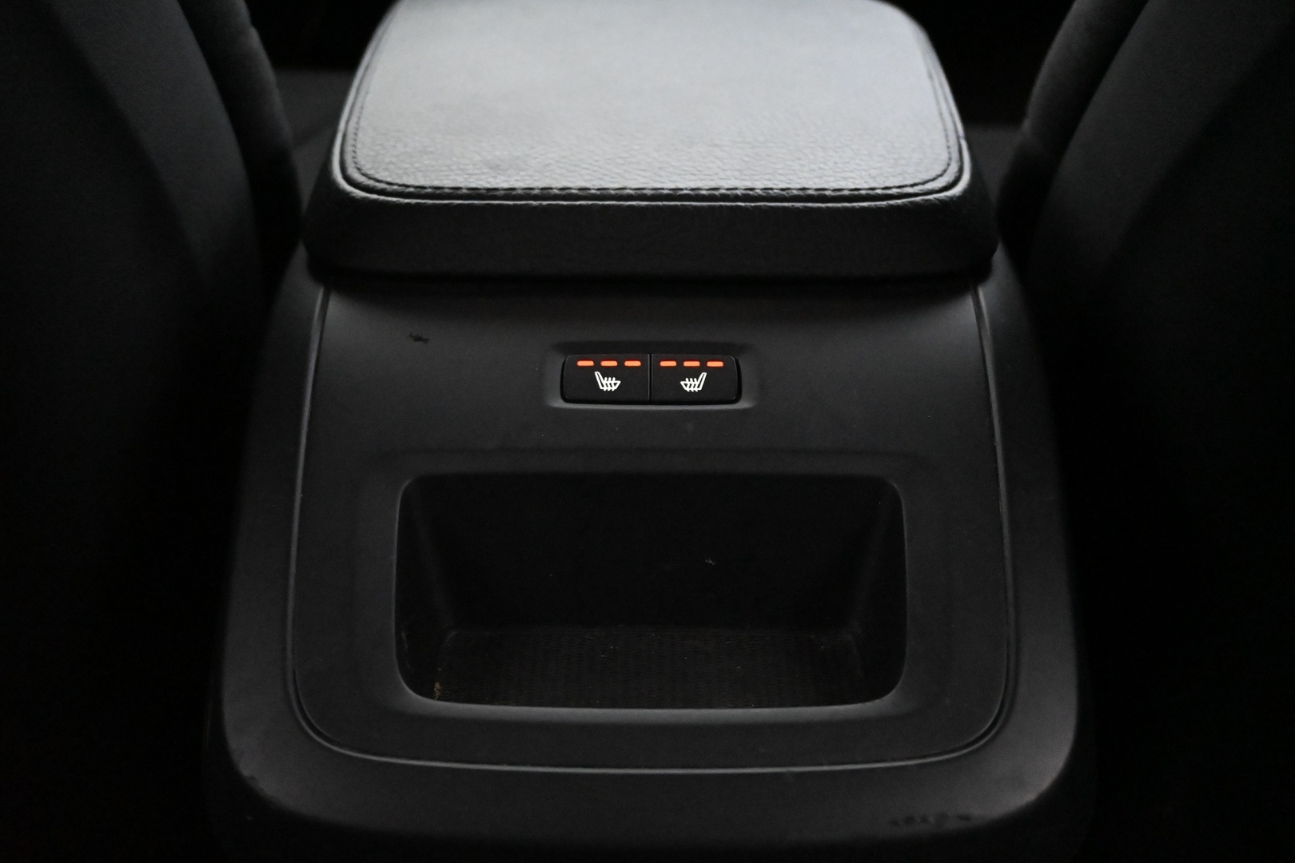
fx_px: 1484
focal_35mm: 41
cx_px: 648
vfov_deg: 32.4
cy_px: 432
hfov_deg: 47.2
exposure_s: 1/40
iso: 11400
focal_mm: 27.5
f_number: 4.5
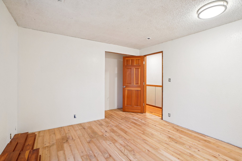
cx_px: 121
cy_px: 80
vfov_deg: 73.7
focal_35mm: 16
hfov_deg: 96.7
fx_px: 108
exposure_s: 1/8
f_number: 8
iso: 400
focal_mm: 16
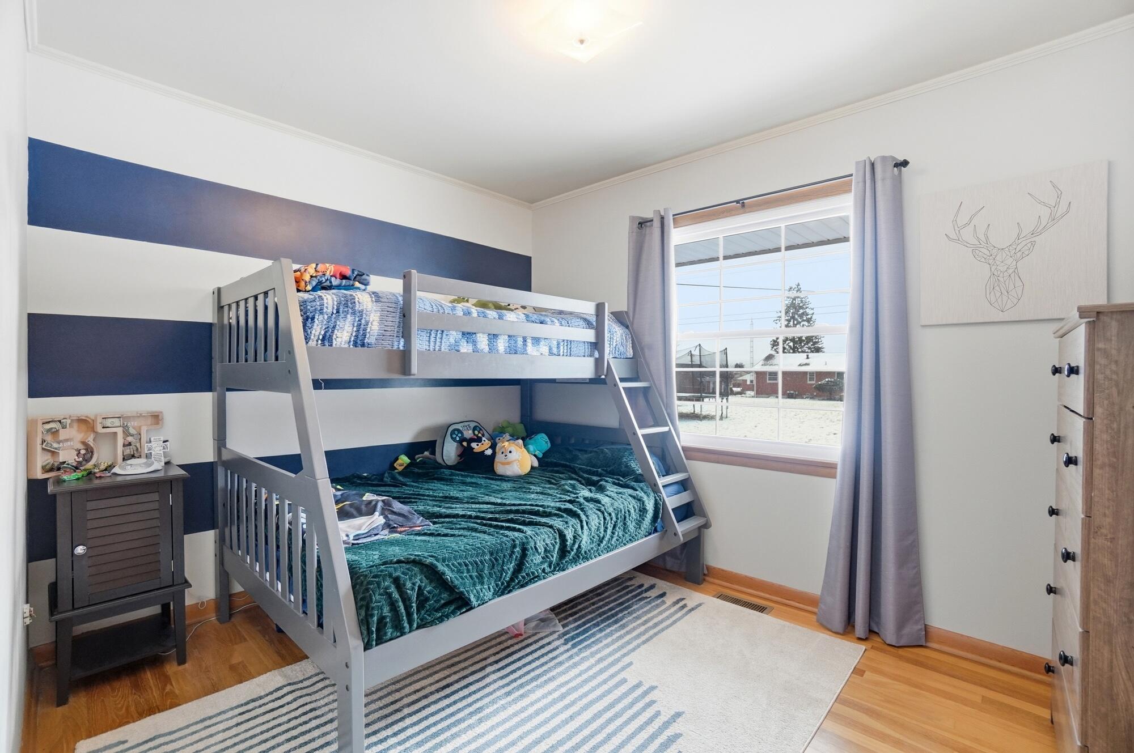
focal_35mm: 15
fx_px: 472
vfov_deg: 77.2
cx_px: 567
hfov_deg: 100.4
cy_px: 376
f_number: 4
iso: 100
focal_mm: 10
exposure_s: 1/200
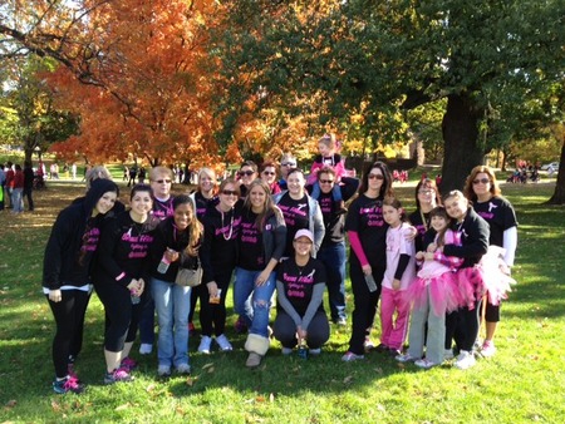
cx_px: 282
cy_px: 212
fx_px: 572
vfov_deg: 40.7
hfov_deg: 52.6
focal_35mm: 35
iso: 64
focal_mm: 4.28
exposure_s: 1/214
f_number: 2.4
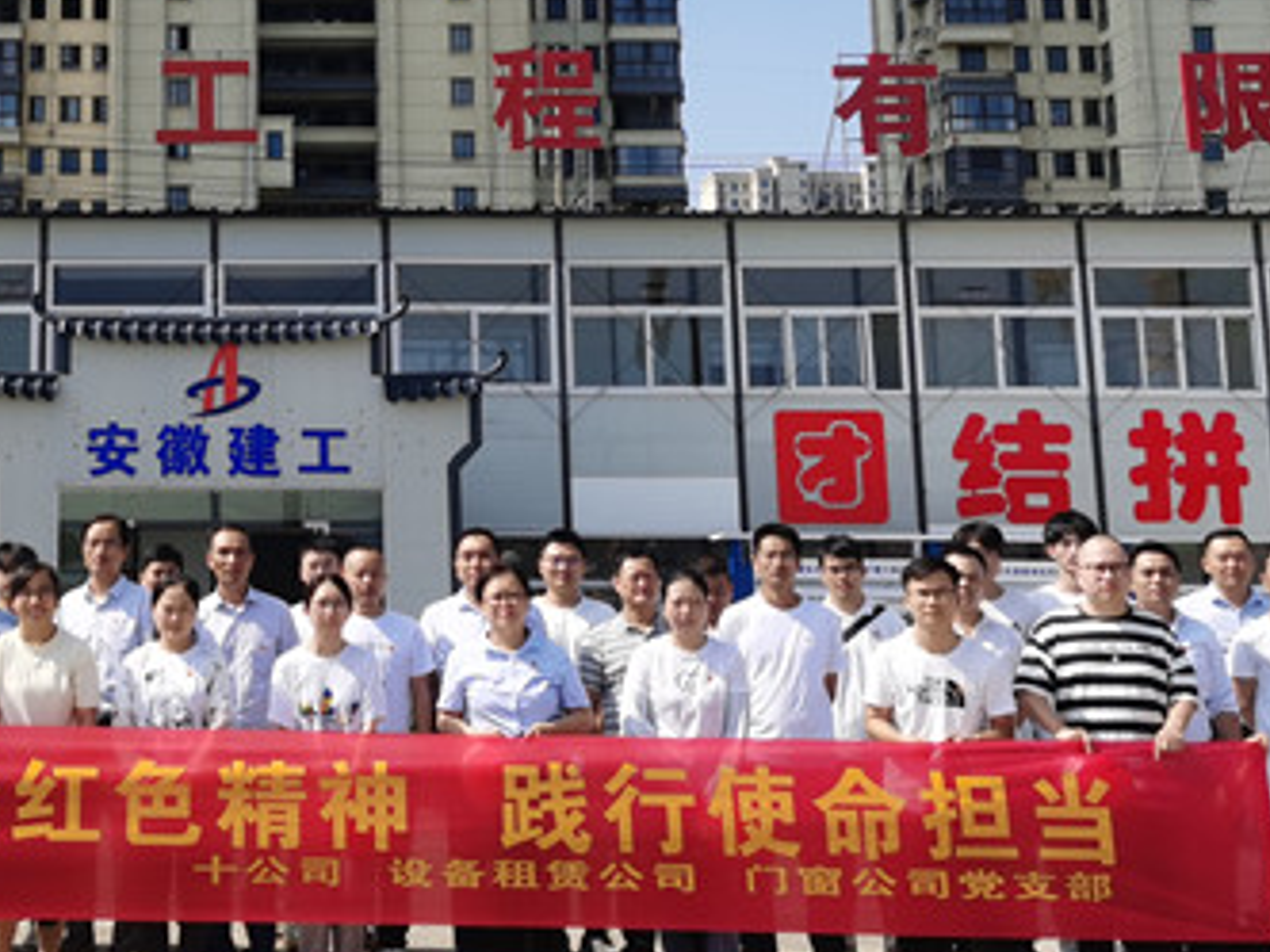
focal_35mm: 61
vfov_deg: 23.7
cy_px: 222
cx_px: 153
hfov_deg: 30.4
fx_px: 2238
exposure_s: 1/3521
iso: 50
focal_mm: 5.56
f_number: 1.6
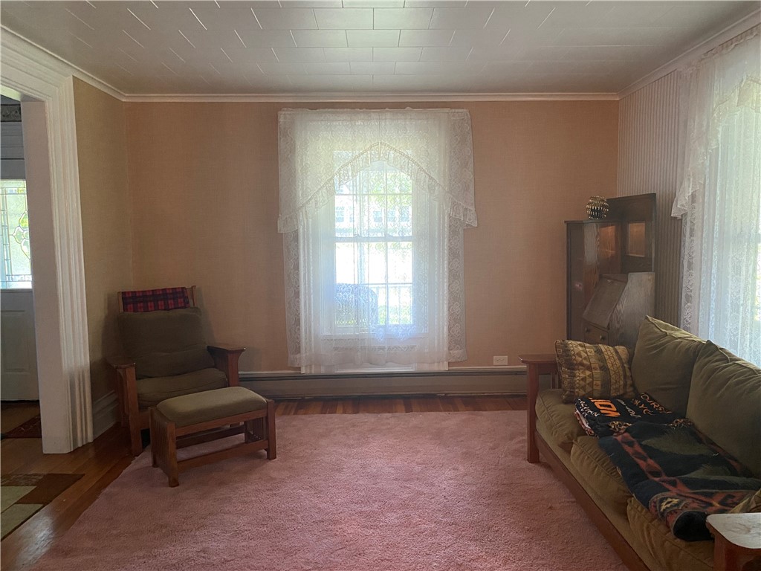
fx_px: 572
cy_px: 286
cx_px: 380
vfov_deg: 53.1
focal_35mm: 26
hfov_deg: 67.3
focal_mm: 4.25
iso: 500
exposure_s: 1/40
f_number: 1.8
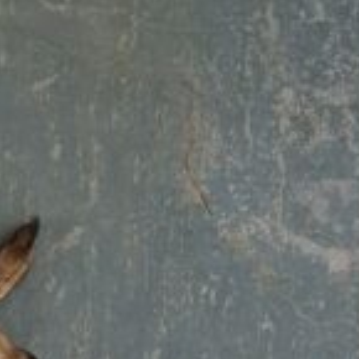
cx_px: -520
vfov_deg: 10.6
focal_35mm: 144
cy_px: 827
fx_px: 1690
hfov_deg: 10.4
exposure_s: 1/50
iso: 160
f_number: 1.8
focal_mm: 5.54
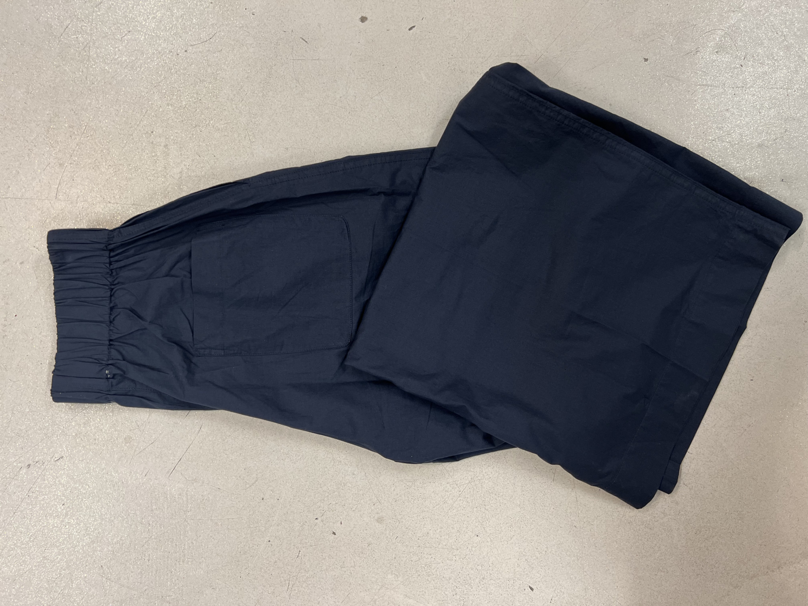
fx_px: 607
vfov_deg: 53.1
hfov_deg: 67.3
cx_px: 404
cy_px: 303
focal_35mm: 26
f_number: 1.5
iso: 125
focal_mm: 5.7
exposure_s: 1/100
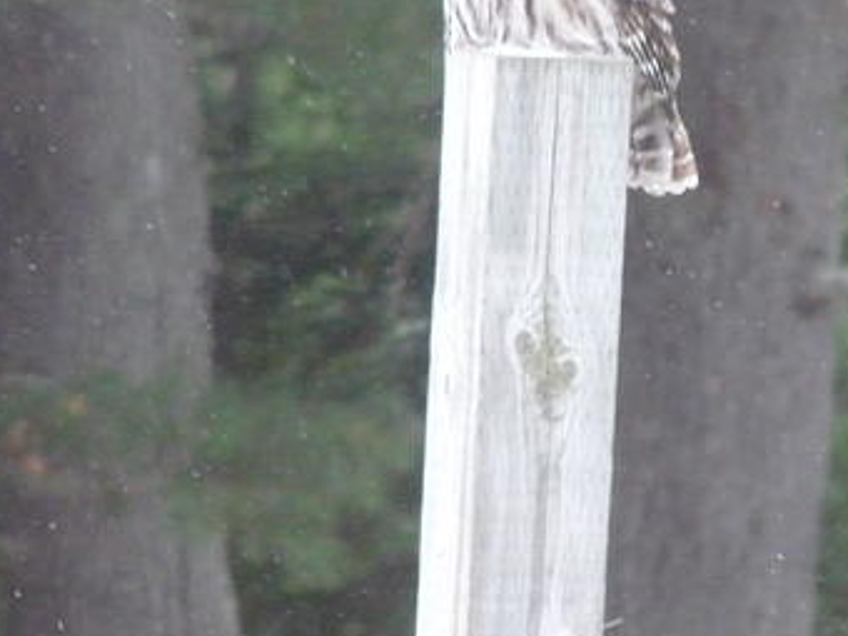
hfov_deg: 2.4
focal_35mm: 814
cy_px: 175
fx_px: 19941
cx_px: 207
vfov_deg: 1.8
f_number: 3.8
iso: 800
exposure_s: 1/200
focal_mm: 76.9
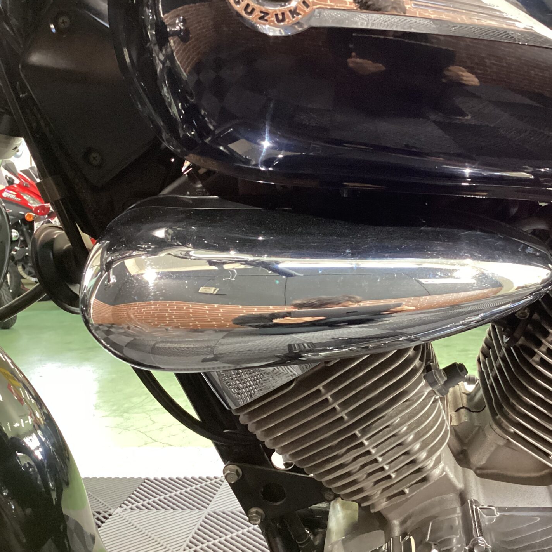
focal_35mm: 37
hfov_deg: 44.2
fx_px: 668
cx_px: 372
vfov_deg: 44.9
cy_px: 276
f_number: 2.4
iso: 400
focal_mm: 3.3
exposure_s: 1/25
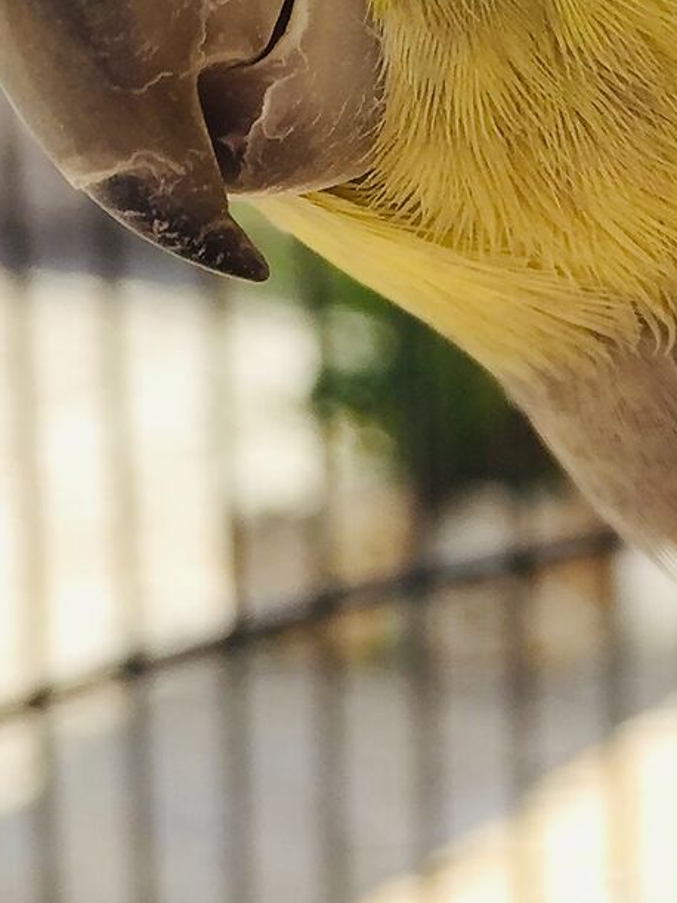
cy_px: 468
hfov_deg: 12.7
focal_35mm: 114
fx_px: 2974
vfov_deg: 17.3
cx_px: 770
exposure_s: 1/573
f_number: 2.2
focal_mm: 4.15
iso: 32
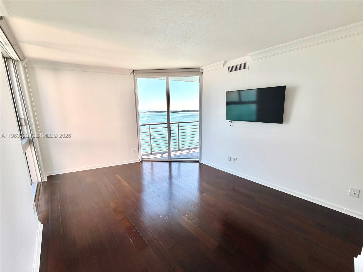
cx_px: 182
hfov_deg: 102.1
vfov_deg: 85.7
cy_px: 136
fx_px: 147
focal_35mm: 14
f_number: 2.2
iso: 50
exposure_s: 1/229
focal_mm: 2.22
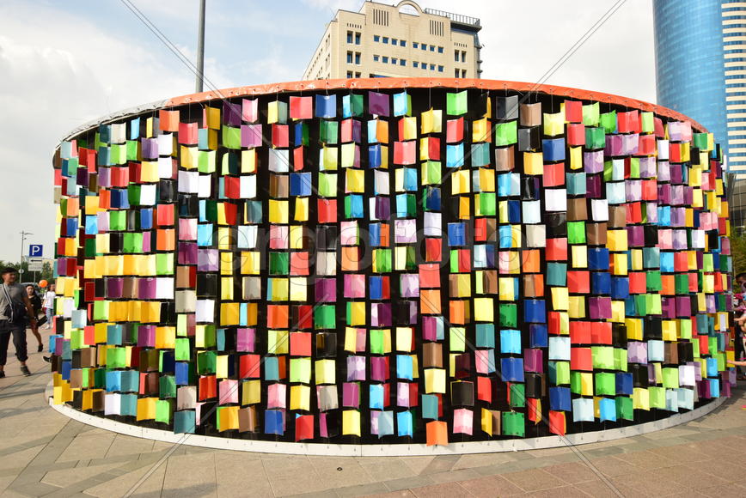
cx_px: 373
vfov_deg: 56.2
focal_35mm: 22
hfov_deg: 77.3
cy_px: 249
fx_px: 467
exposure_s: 1/80
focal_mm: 15
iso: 100
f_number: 11
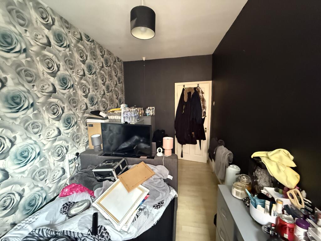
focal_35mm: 14
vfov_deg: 85.7
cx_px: 160
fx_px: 130
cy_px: 120
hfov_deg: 102.1
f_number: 2.2
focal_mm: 2.22
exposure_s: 1/42
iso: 1250
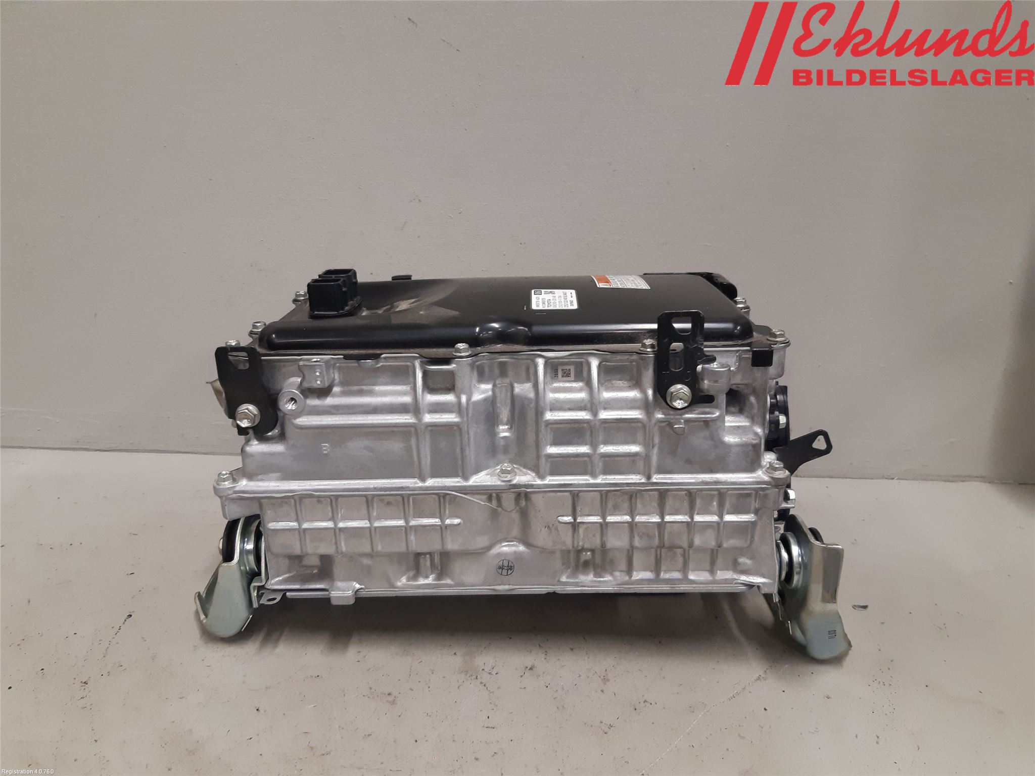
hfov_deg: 67.3
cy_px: 388
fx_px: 777
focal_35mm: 26
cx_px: 518
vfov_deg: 53.1
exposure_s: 1/50
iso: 160
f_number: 1.7
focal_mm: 3.93
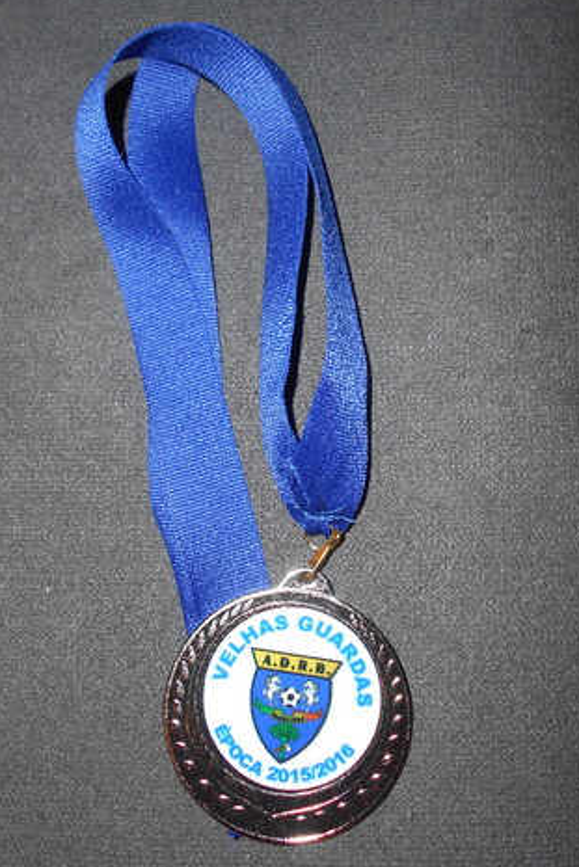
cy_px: 409
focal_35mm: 29
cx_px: 269
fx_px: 699
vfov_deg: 63.6
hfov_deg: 45.0
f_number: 3.2
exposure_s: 1/25
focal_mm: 4.6
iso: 80
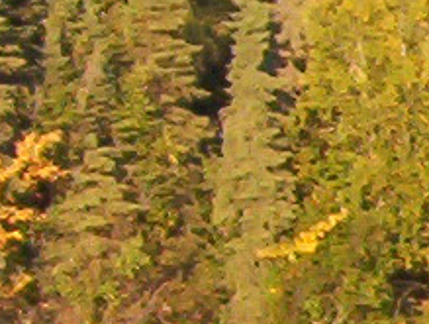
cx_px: 1044
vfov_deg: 5.5
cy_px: 436
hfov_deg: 6.9
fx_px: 3327
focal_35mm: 268
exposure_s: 1/511
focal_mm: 5.54
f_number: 2.76
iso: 100
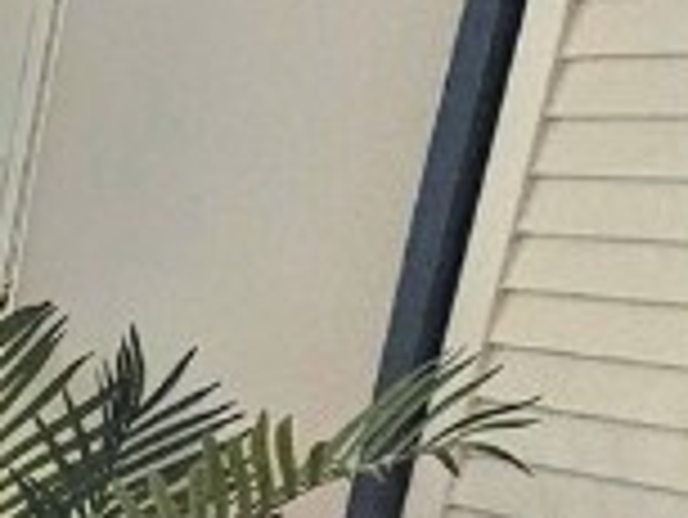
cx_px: -1192
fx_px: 1730
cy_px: 766
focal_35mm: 87
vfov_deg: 15.7
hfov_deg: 12.8
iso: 64
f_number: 2.2
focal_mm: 2.2
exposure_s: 1/60.2
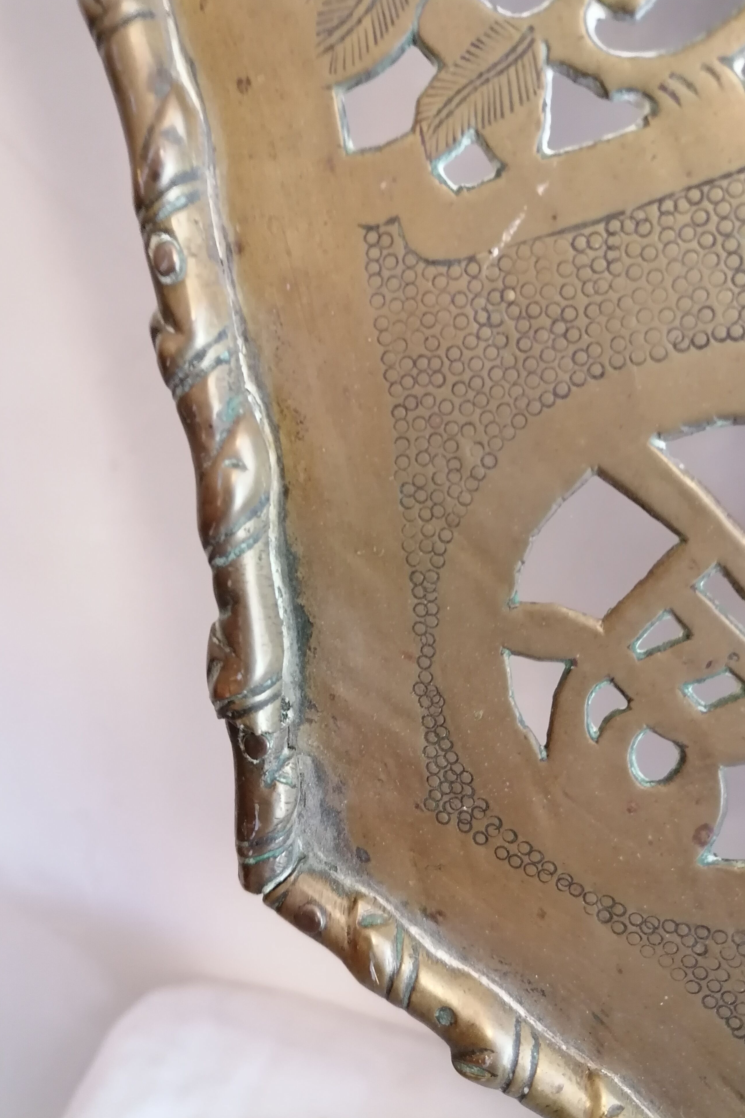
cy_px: 552
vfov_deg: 65.5
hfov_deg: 46.4
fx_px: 869
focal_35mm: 28
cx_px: 394
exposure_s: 1/24
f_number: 1.8
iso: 800
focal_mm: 5.4
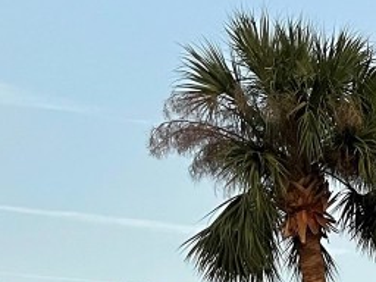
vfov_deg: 13.2
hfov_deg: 16.3
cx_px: 649
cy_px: 466
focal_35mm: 104
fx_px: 1130
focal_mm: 4.2
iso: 500
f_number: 1.6
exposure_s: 1/44
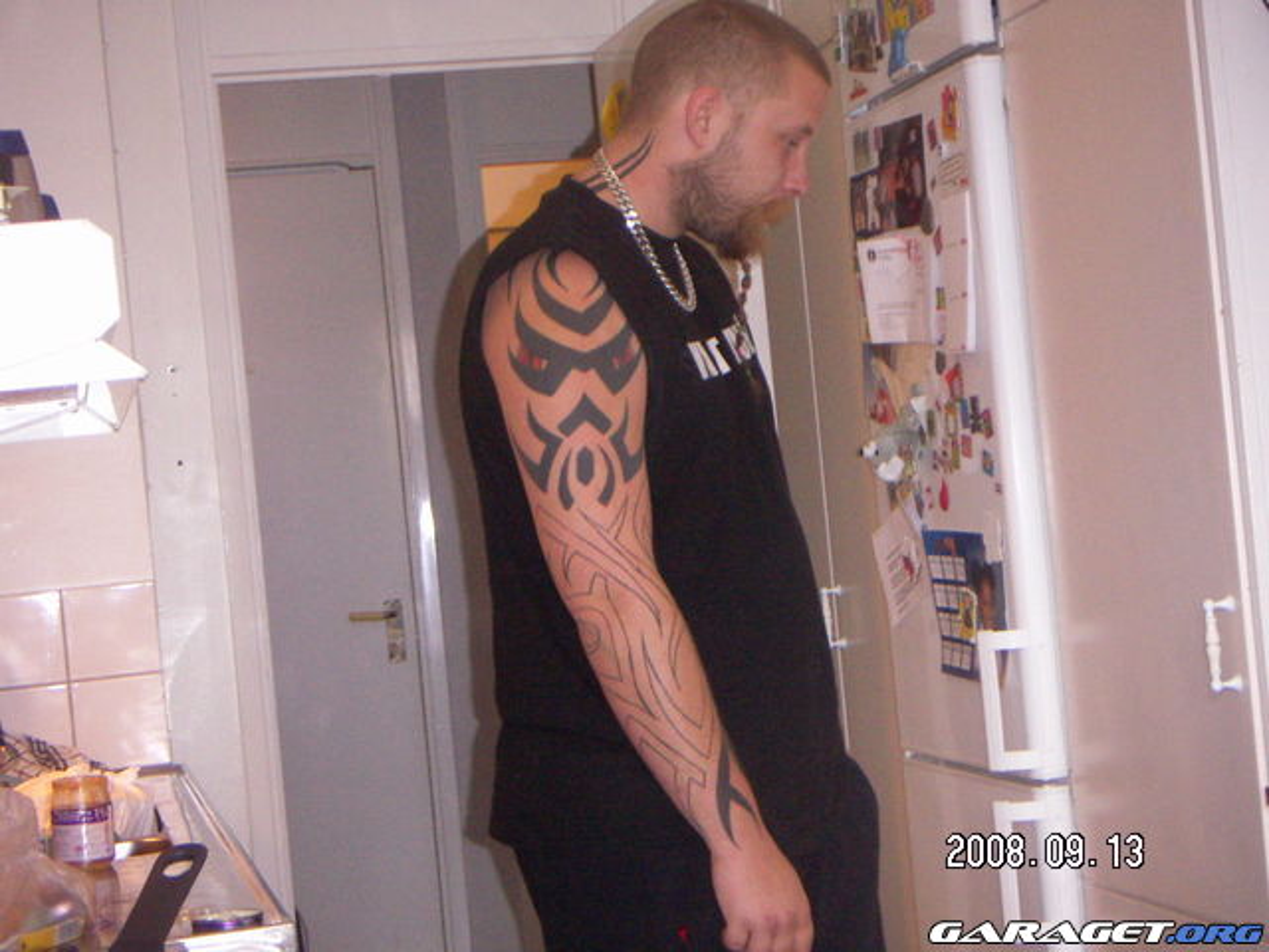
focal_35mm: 77
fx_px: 2823
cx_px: 634
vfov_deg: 19.1
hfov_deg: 25.3
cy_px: 476
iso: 200
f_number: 3.5
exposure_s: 1/60
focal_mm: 10.1
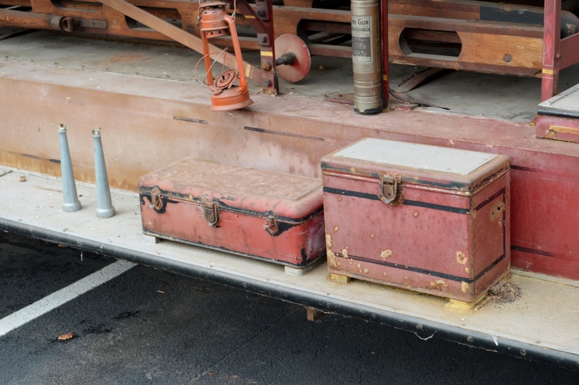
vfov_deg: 19.7
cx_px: 290
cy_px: 192
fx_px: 1109
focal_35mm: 69
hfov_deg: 29.3
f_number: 5.6
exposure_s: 1/125
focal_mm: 46
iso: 180
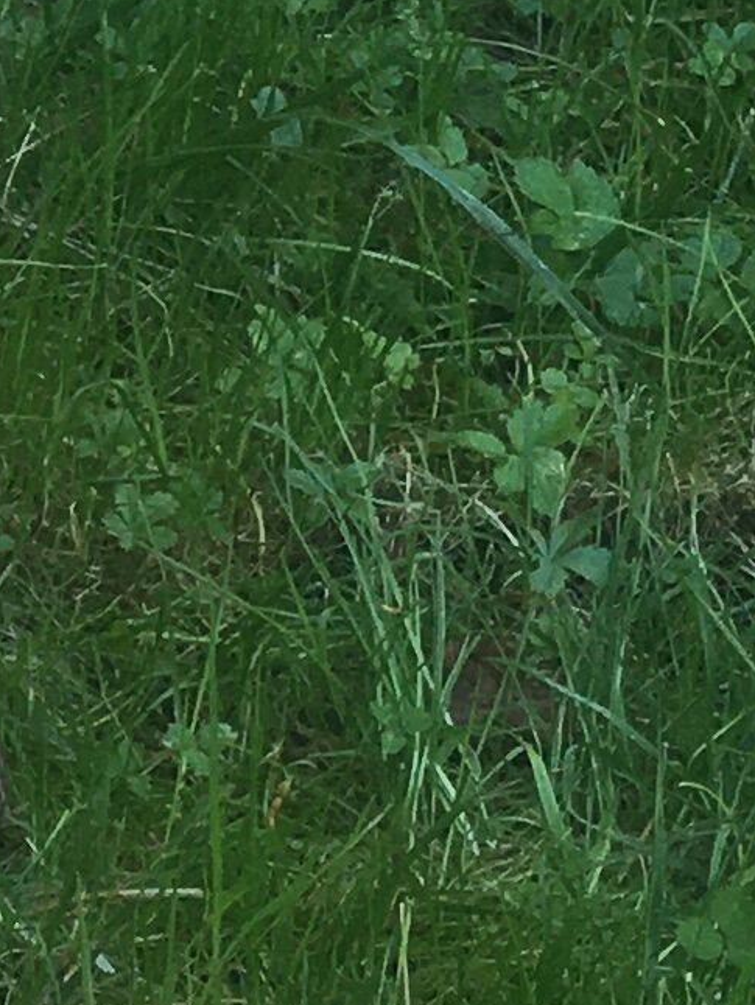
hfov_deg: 7.7
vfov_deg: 10.3
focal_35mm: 181
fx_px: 5260
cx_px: -950
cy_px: -826
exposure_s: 1/100
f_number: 2.2
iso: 25
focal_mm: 4.15
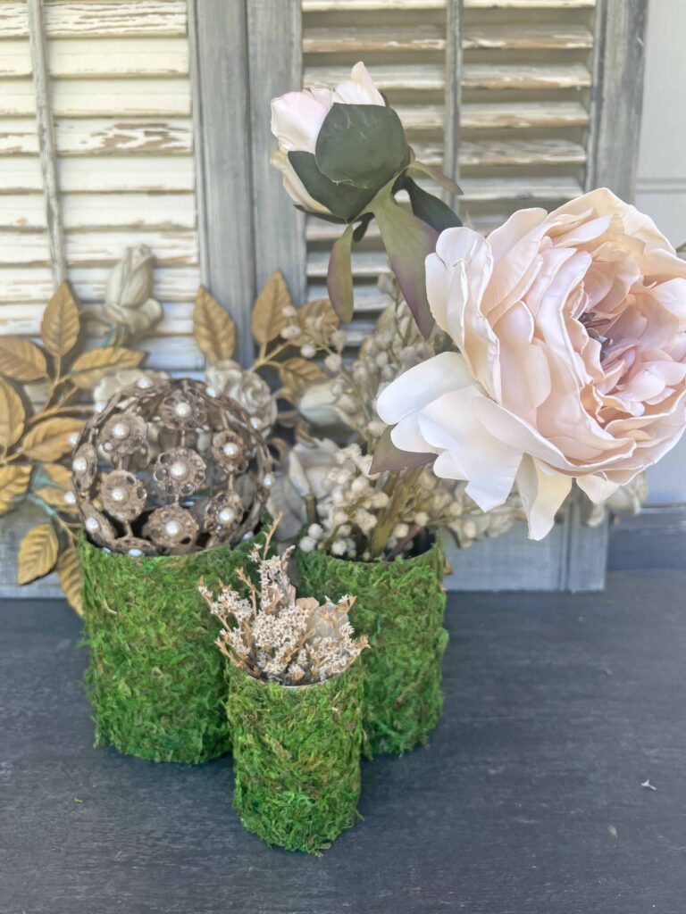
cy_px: 457
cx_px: 343
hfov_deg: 53.1
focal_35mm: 26
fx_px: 687
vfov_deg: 67.3
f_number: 1.5
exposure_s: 1/181
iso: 40
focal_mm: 5.7
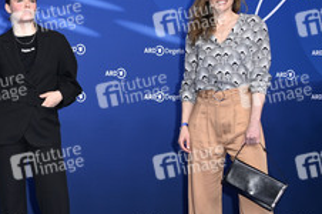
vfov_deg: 17.9
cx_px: 9
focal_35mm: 76
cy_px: 127
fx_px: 679
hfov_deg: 25.5
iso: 1250
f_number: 5.6
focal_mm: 38
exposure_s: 1/250
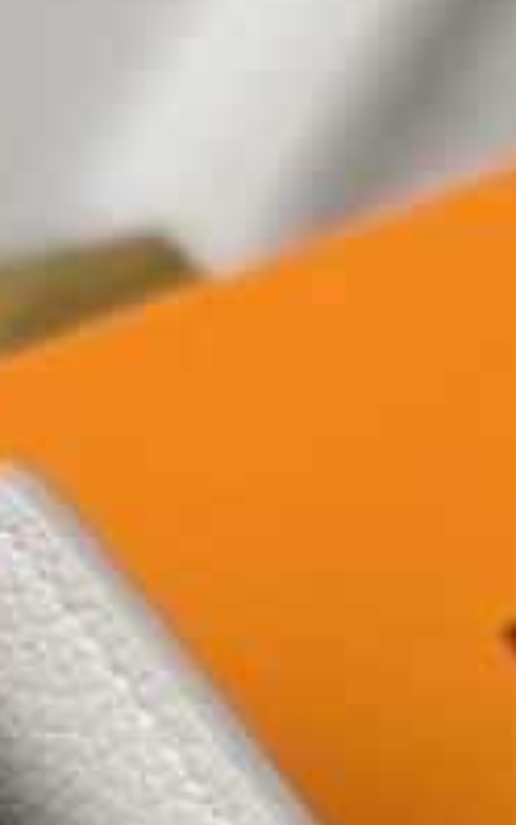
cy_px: 1038
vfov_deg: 5.2
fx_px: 9010
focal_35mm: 401
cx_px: 62
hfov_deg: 3.3
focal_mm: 6
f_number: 2.4
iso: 125
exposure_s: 1/107
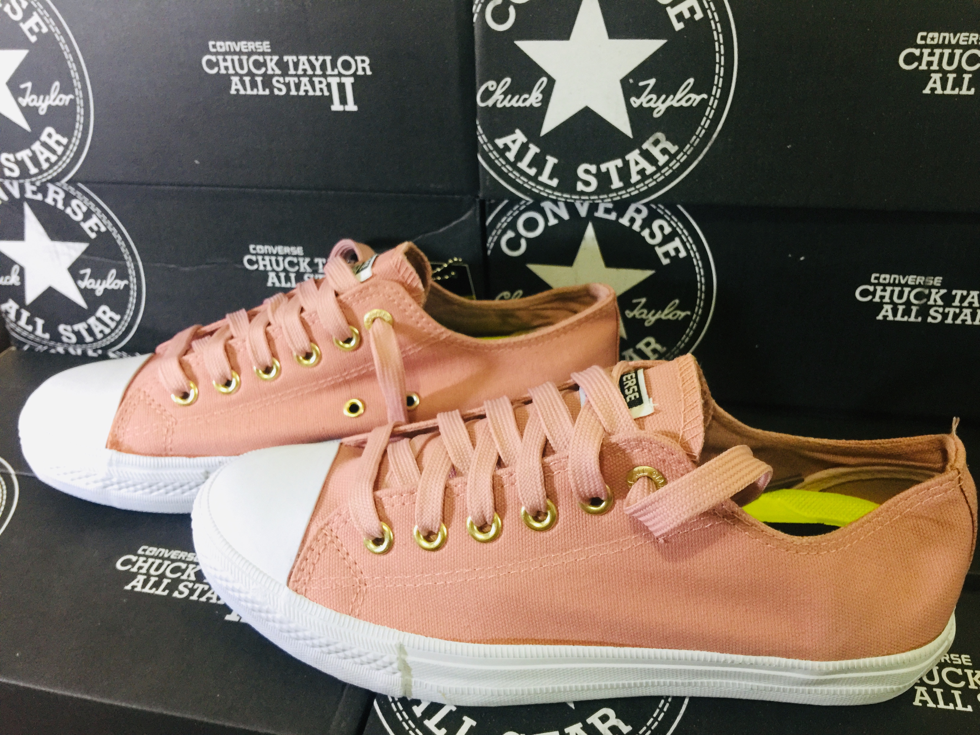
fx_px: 821
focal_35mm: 29
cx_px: 490
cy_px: 368
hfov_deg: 61.7
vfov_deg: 48.2
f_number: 2.2
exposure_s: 1/10
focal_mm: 4.15
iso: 100
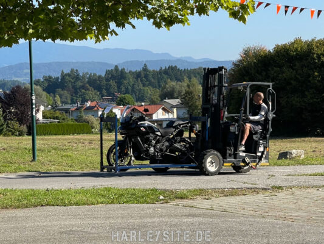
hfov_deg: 30.3
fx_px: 599
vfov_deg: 22.9
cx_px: 162
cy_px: 122
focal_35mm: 64
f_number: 2.2
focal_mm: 7.5
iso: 20
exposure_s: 1/713
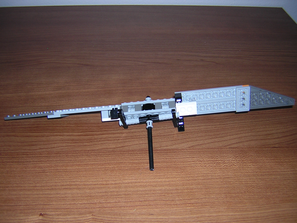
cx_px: 148
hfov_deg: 51.4
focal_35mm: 36
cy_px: 112
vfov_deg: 39.7
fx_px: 309
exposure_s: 1/60.1
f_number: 2.6
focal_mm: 4.7
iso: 100
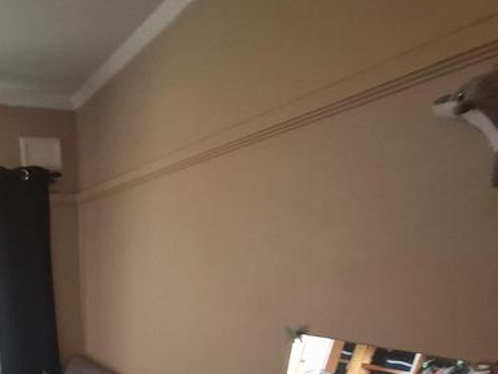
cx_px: 65
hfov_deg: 57.6
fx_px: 389
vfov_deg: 44.7
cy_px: 362
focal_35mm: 27
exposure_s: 1/25
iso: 250
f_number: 2.2
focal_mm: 1.74
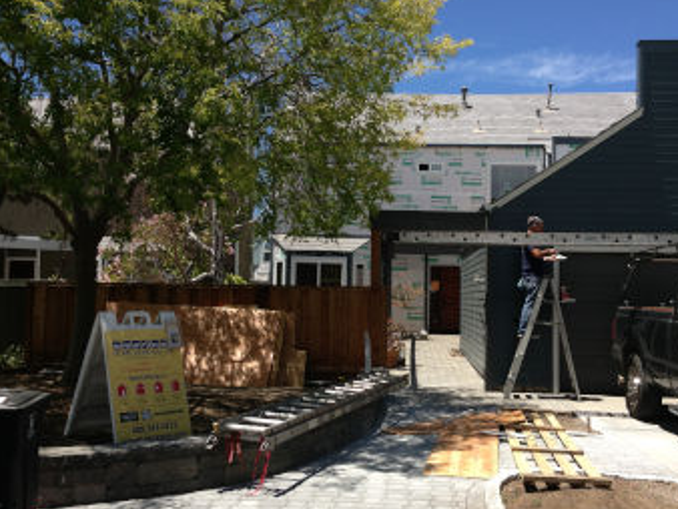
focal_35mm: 39
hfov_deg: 47.7
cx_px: 383
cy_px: 271
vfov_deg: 36.8
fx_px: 764
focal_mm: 4.13
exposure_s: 1/1235
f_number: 2.4
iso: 50
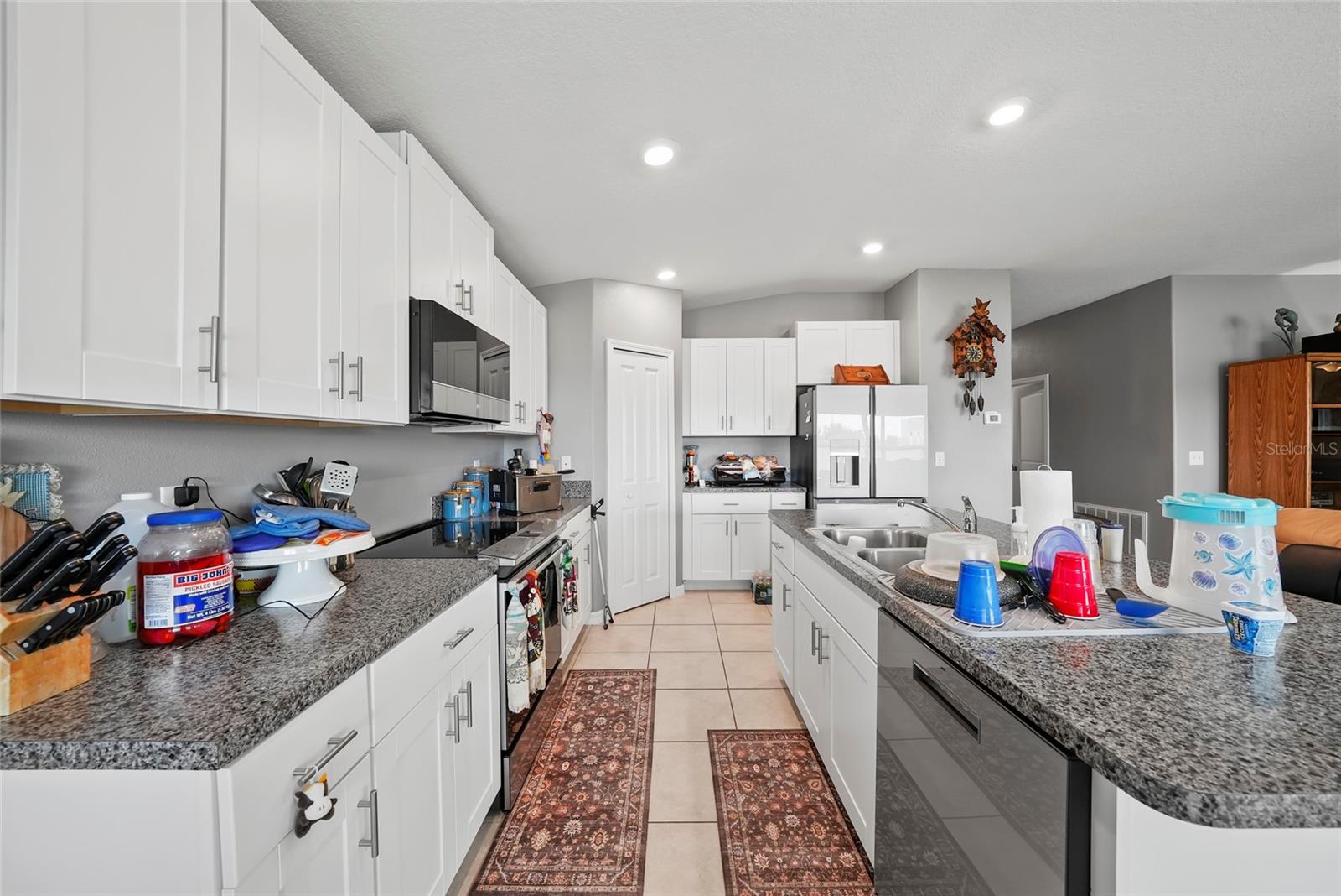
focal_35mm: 12
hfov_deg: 112.6
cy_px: 448
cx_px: 670
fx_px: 447
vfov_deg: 90.1
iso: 400
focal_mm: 12
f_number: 8
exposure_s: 1/5
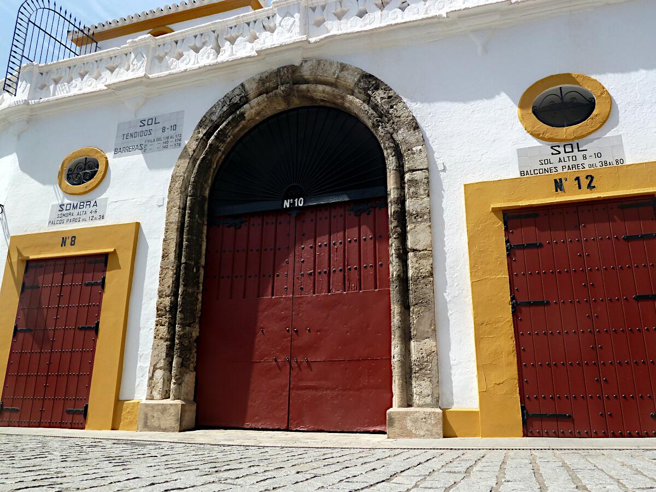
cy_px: 246
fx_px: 474
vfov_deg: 54.9
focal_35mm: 25
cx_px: 328
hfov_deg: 69.4
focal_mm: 4.1
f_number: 4.5
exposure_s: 1/400
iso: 80
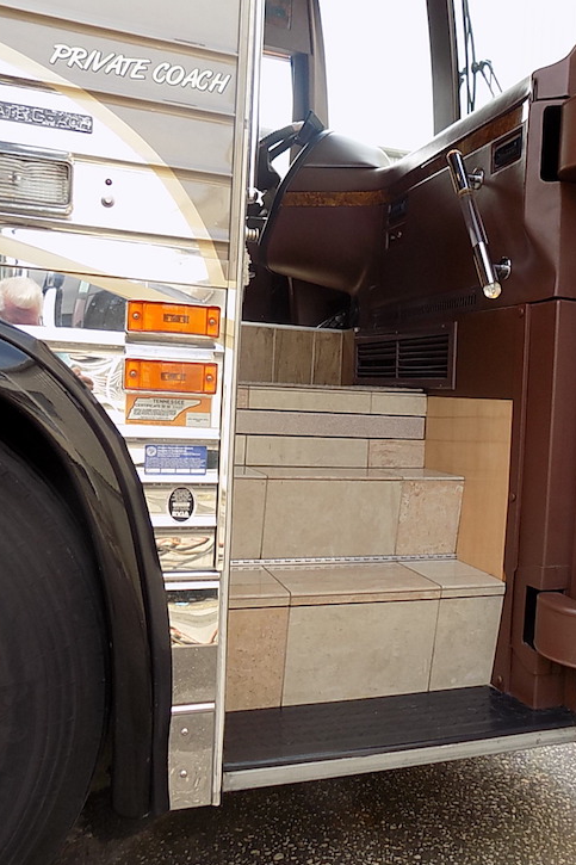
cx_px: 395
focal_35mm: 33
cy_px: 437
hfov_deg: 39.4
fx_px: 792
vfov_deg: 57.2
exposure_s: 1/125
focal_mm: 4
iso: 80
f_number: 3.1
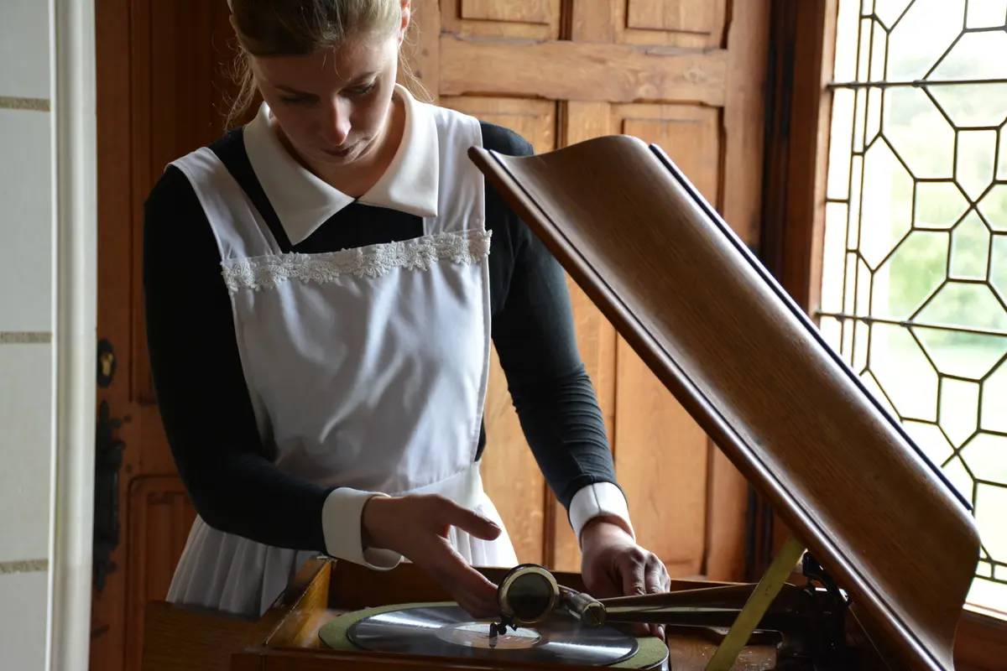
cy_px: 336
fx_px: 2014
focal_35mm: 72
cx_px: 504
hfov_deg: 28.1
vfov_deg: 18.9
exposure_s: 1/60
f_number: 4.5
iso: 800
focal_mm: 48
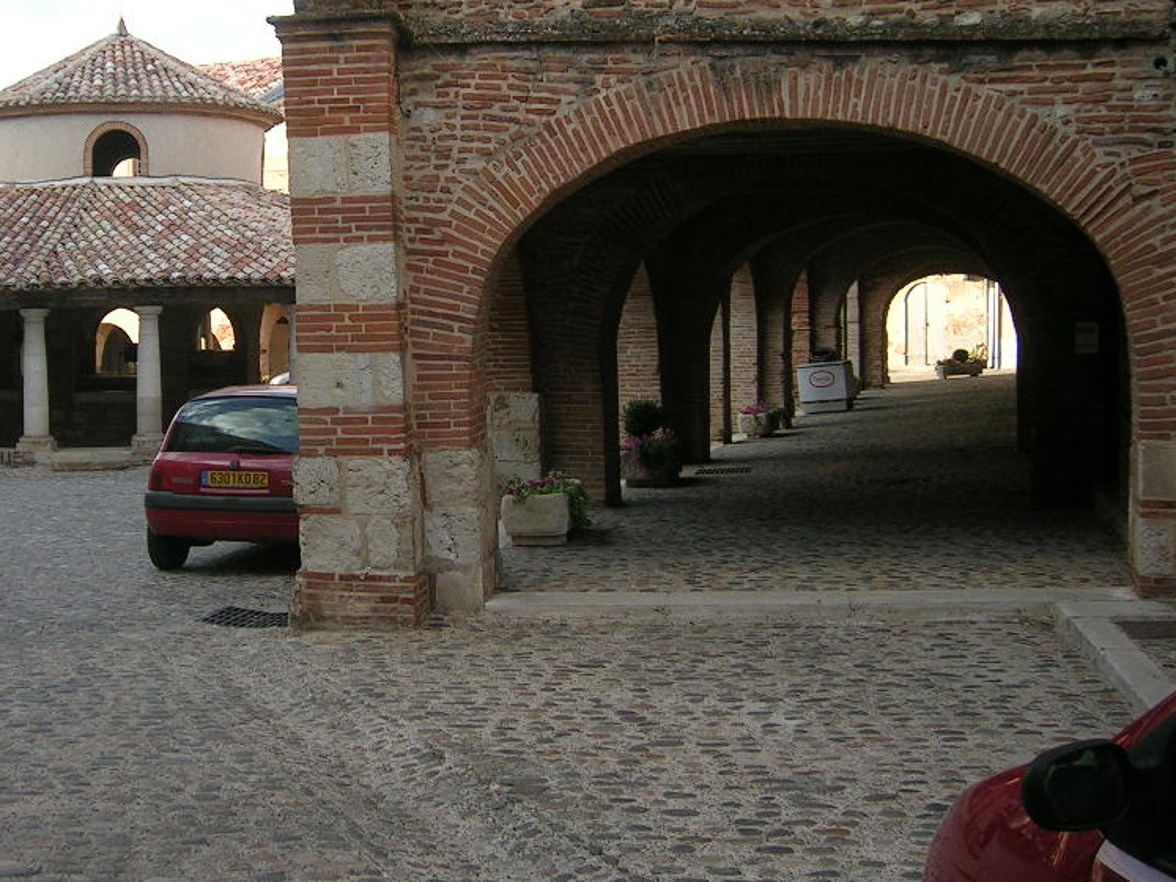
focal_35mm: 48
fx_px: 1630
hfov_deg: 39.1
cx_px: 375
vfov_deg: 30.1
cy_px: 312
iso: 50
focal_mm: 5.4
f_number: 2.8
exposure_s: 1/171
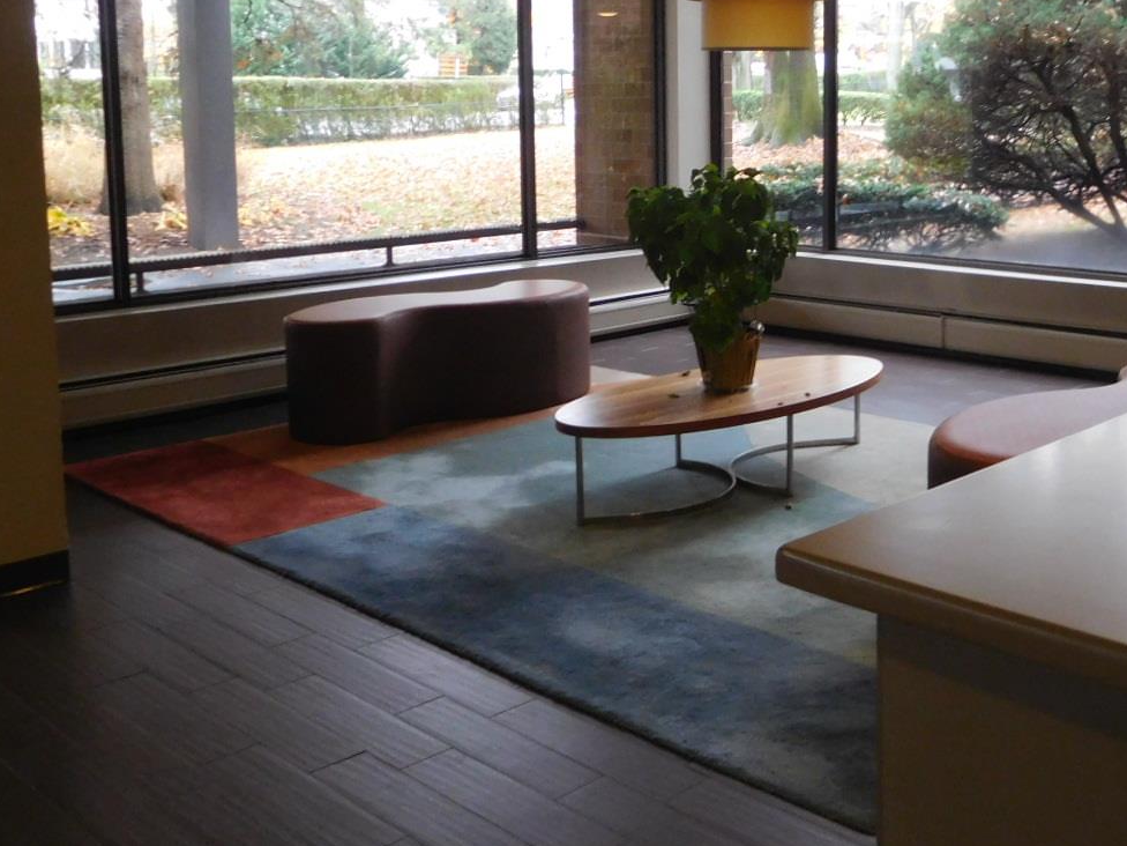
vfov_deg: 34.6
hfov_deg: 45.4
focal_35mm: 41
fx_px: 1335
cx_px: 695
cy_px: 240
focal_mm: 4.5
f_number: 3.4
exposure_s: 1/30
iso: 360
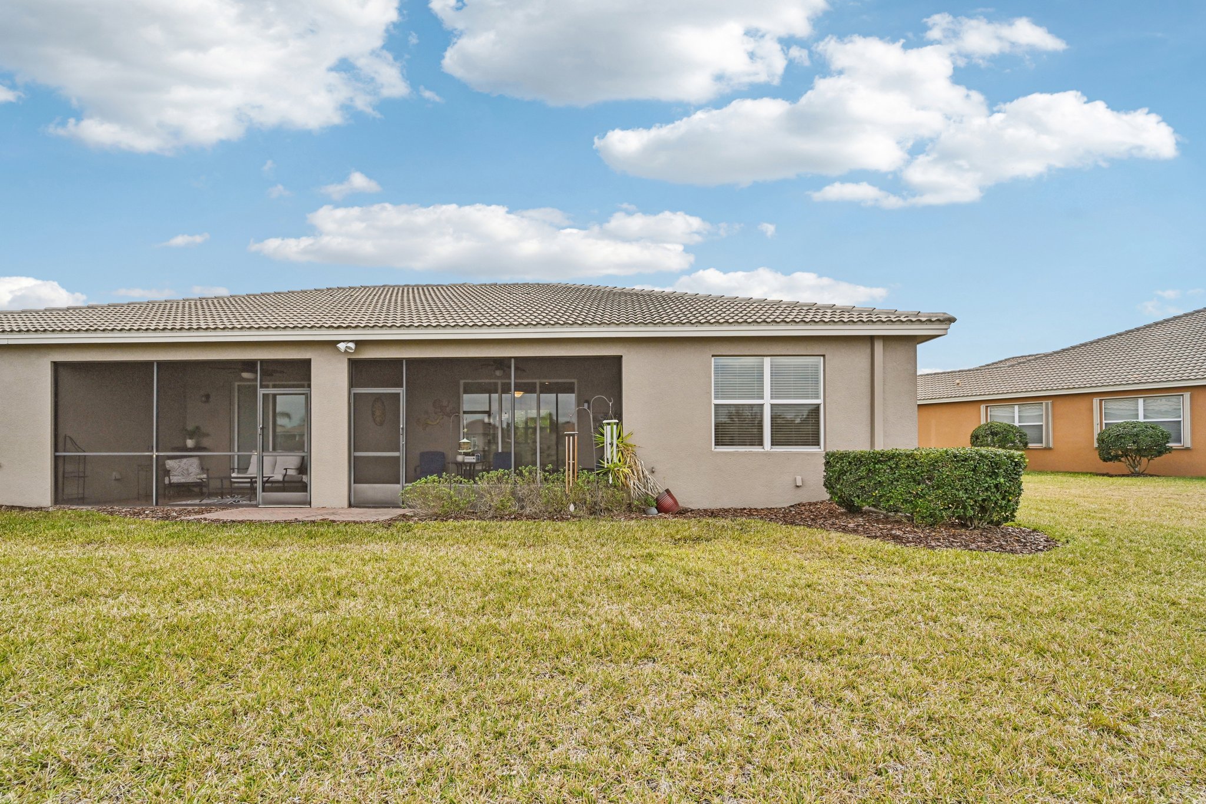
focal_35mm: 14
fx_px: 469
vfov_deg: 81.2
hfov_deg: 104.3
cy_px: 402
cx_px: 603
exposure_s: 1/1250
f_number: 8
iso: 400
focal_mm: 14
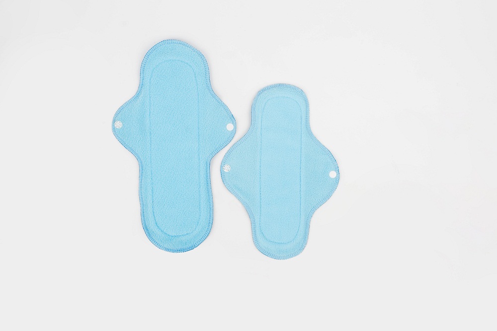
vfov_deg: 37.9
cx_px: 248
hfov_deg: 54.4
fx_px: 483
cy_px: 166
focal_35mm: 35
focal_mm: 35
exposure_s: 1/160
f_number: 5.6
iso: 100
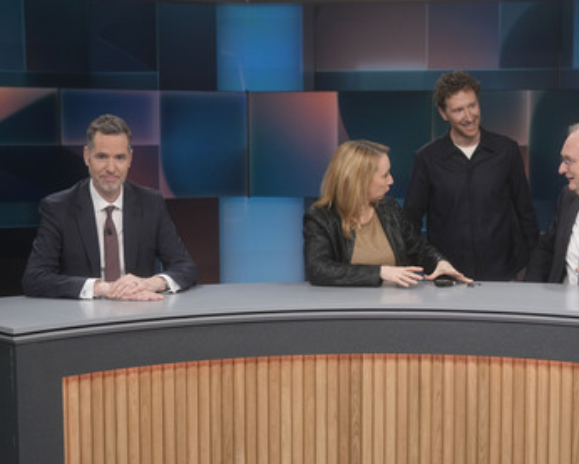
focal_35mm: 55
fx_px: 943
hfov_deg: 33.9
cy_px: 245
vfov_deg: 27.6
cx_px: 367
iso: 640
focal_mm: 30
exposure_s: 1/250
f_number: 2.2
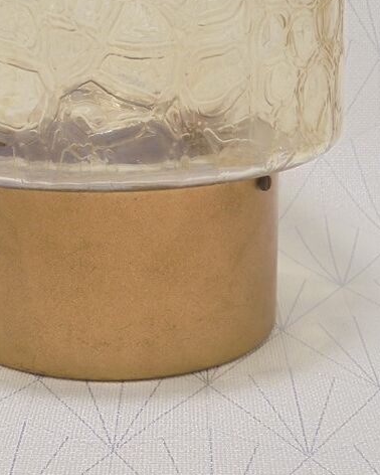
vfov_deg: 23.5
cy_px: 92
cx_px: 95
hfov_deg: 19.1
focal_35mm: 80
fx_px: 1124
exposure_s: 1/40
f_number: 4.5
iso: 100
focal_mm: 7.8
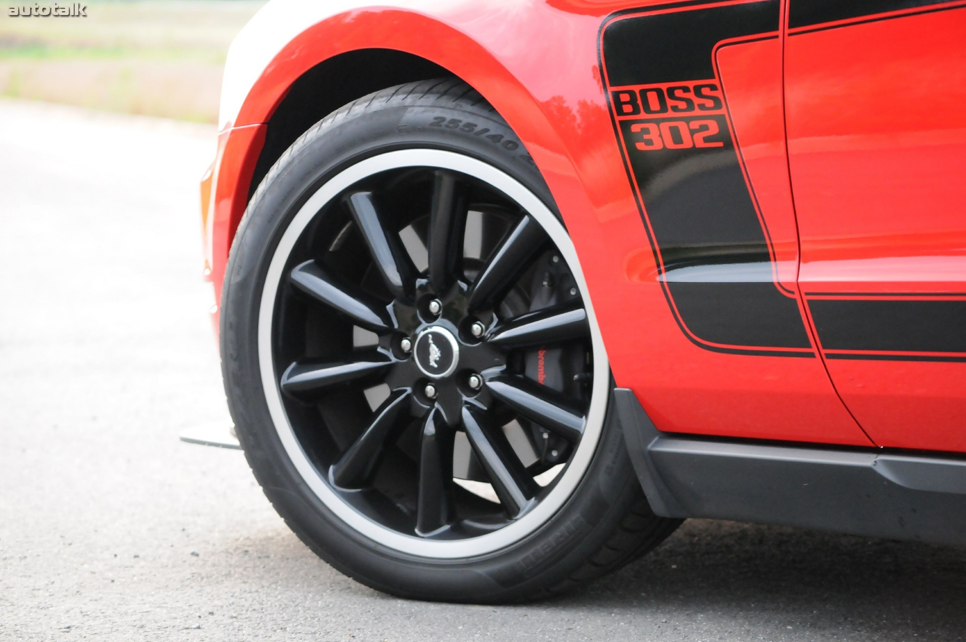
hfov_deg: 17.1
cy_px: 321
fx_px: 3216
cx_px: 483
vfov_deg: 11.4
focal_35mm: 120
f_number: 5.6
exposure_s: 1/30
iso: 2000
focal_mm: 80
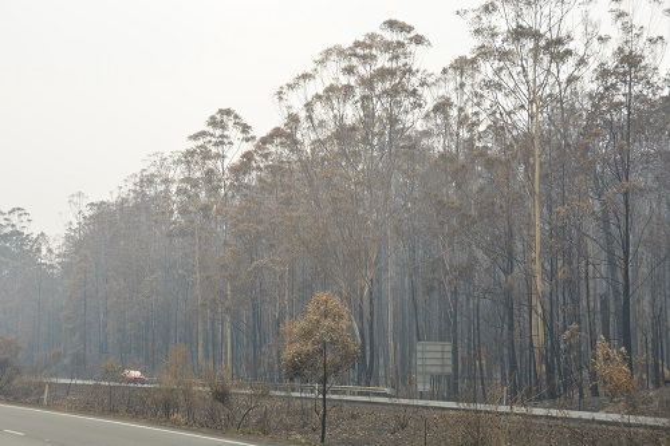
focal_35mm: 69
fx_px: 1284
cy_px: 223
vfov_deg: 19.7
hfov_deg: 29.3
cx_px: 335
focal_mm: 46
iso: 160
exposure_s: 1/250
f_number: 8
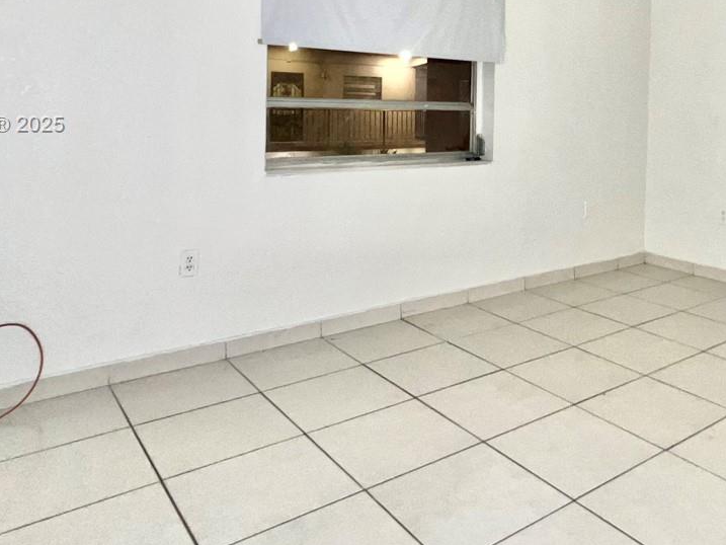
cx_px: 550
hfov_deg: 58.3
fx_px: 608
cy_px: 126
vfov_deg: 46.2
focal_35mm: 29
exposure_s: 1/18
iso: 100
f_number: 1.8
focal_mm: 1.57
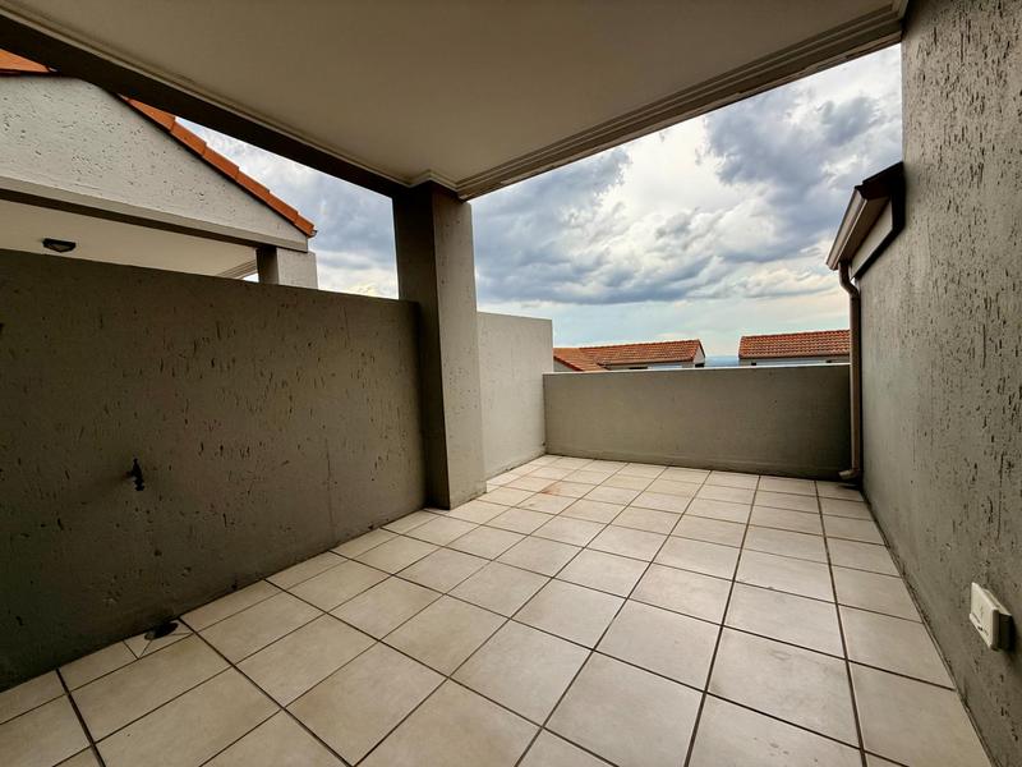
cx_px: 511
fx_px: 413
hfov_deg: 102.1
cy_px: 384
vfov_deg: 85.7
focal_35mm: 14
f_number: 2.2
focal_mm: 2.22
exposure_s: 1/726
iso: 64
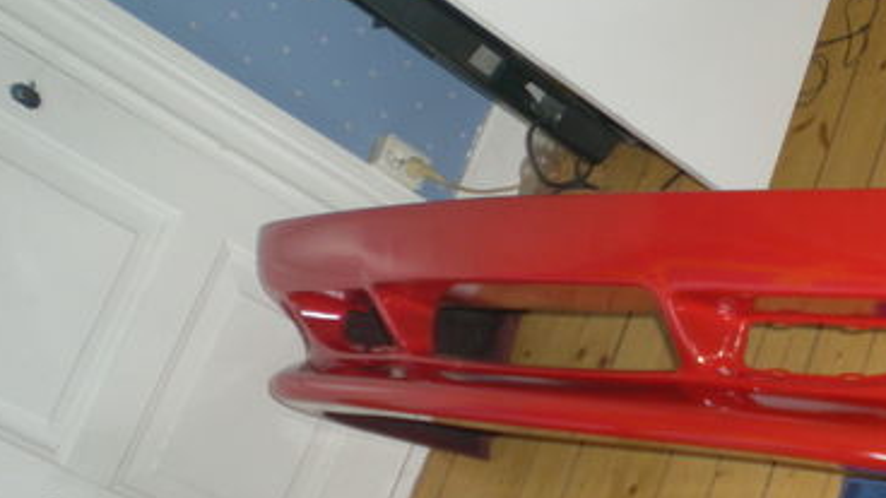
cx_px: 754
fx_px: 1692
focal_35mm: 72
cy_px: 330
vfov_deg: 16.7
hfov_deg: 28.5
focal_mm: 6.3
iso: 130
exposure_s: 1/72
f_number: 3.1
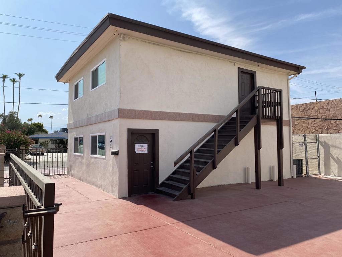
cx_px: 171
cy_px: 128
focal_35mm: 26
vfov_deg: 53.1
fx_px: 257
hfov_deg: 67.3
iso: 32
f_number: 1.8
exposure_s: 1/3731
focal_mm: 4.25
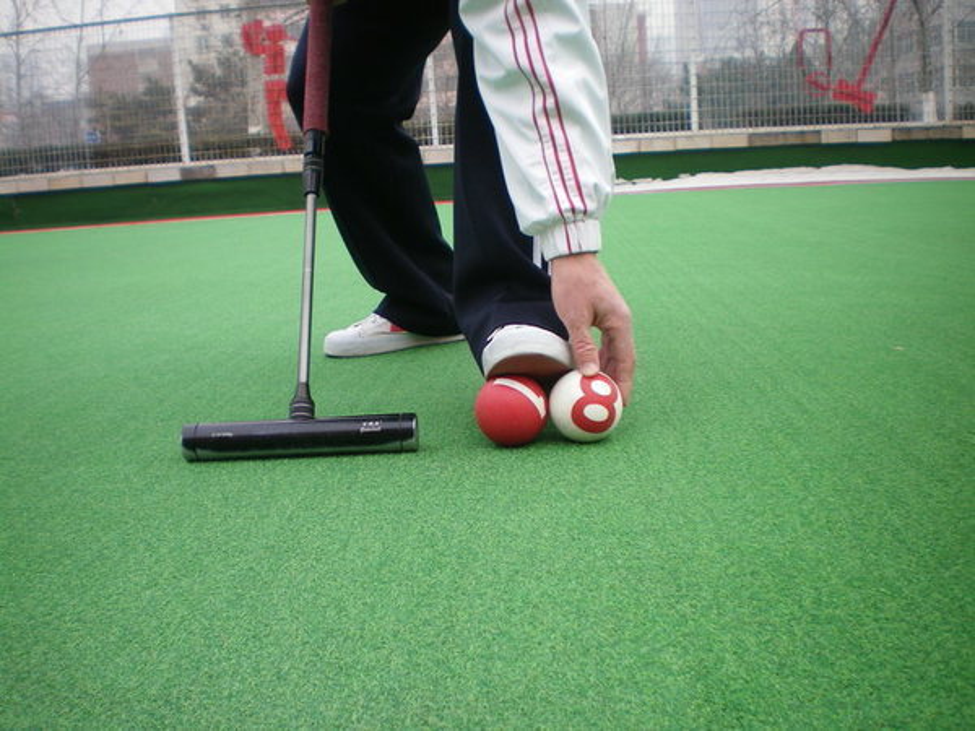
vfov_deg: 37.7
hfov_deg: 49.0
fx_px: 1070
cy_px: 366
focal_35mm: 38
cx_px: 488
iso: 64
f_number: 3.1
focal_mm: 6.3
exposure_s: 1/100
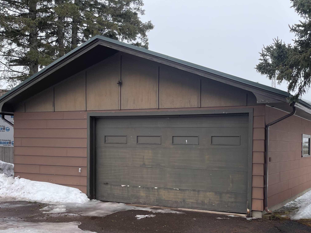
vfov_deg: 37.2
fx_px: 341
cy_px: 162
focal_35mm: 38
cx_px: 226
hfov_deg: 47.5
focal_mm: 5.1
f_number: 1.6
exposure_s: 1/1175
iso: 32
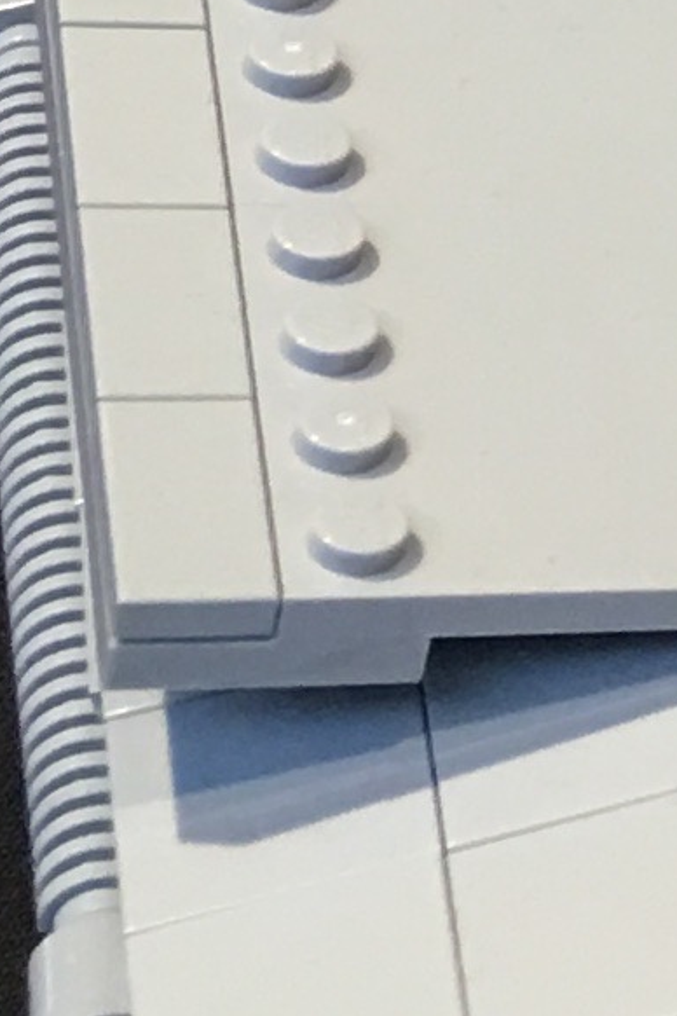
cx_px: 2963
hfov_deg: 5.5
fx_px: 5895
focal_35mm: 209
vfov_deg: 9.6
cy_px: -365
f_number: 2.2
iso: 64
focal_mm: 4.15
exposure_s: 1/33
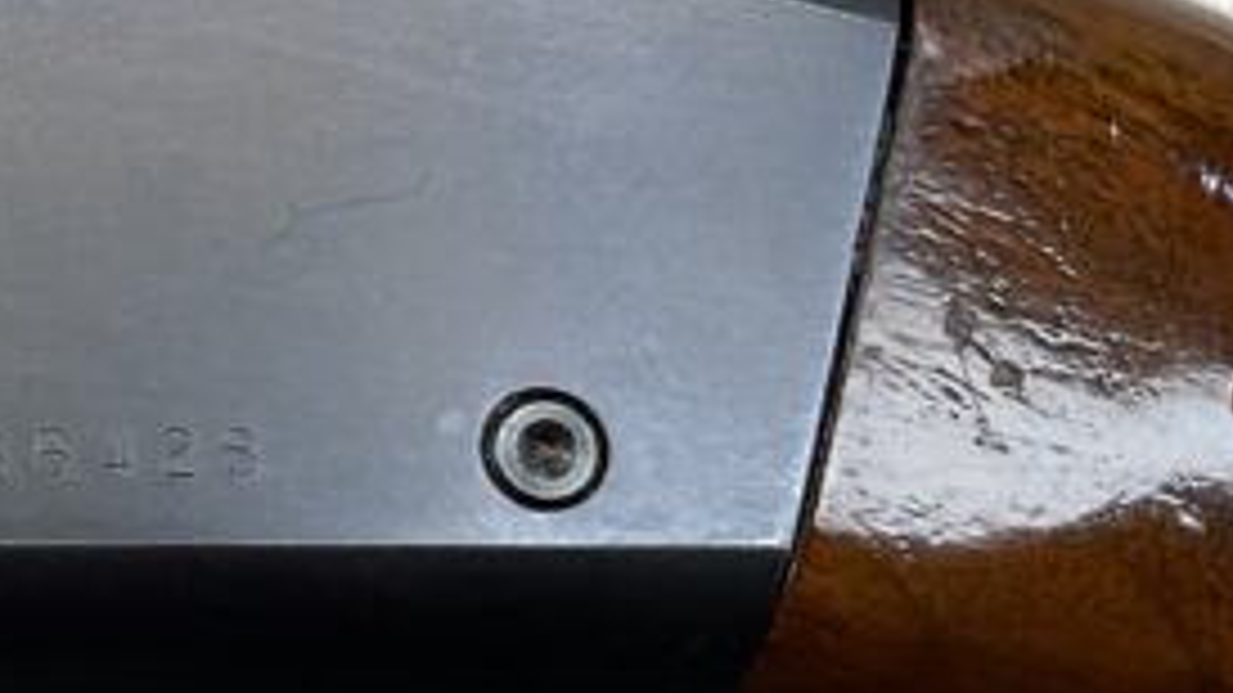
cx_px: -886
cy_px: 274
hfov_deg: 15.8
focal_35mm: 118
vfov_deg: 10.3
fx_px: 3857
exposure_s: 1/120
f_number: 1.8
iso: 20
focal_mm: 3
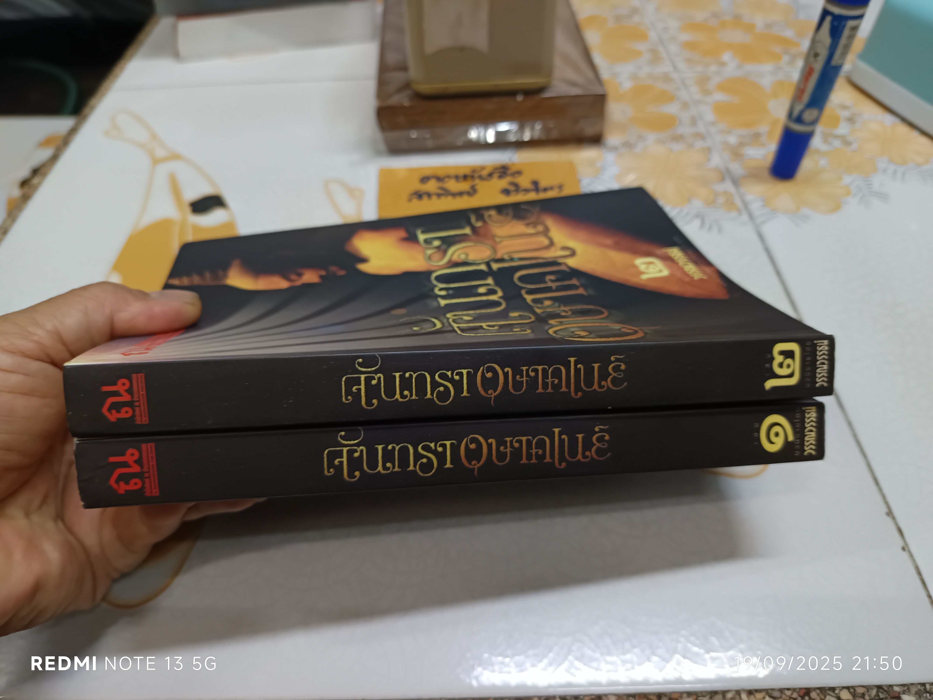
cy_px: 350
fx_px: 647
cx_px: 466
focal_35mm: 24
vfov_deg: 56.8
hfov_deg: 71.6
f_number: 1.7
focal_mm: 5.31
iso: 1075
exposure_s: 1/33.3
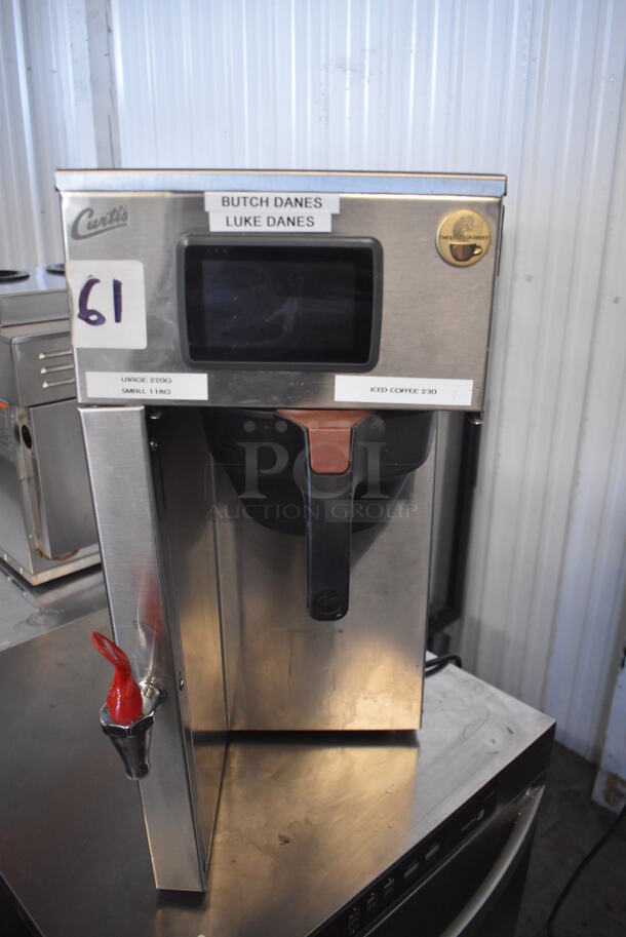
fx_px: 781
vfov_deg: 61.9
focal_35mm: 30
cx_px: 313
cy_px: 468
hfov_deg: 43.7
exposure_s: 1/125
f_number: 3.5
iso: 2500
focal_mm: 20
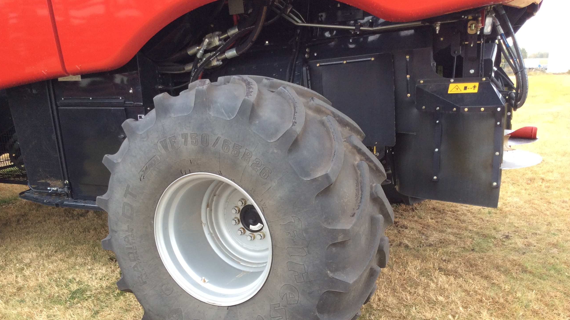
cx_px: 285
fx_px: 529
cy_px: 207
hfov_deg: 56.6
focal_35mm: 35
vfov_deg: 33.5
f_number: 2.4
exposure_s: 1/120
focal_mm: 3.3
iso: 40
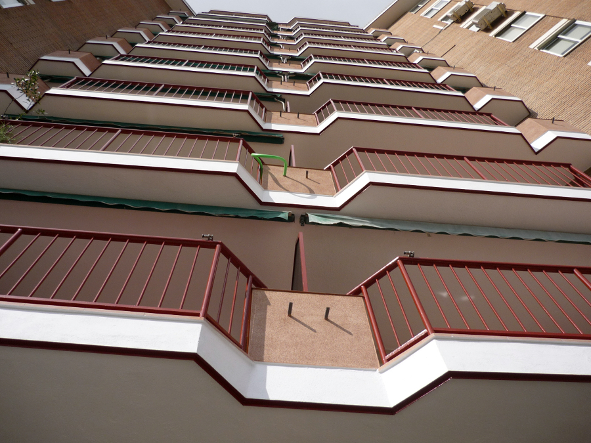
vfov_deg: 42.9
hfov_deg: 55.4
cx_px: 296
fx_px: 563
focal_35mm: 33
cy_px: 222
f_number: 8
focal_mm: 5.5
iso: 100
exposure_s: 1/250
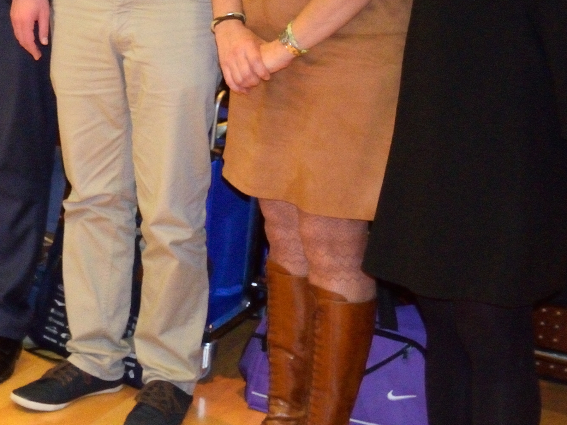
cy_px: -61
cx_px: -224
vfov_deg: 13.6
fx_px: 1736
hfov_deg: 17.1
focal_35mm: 106
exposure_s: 1/60
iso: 2800
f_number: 3.8
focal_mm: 24
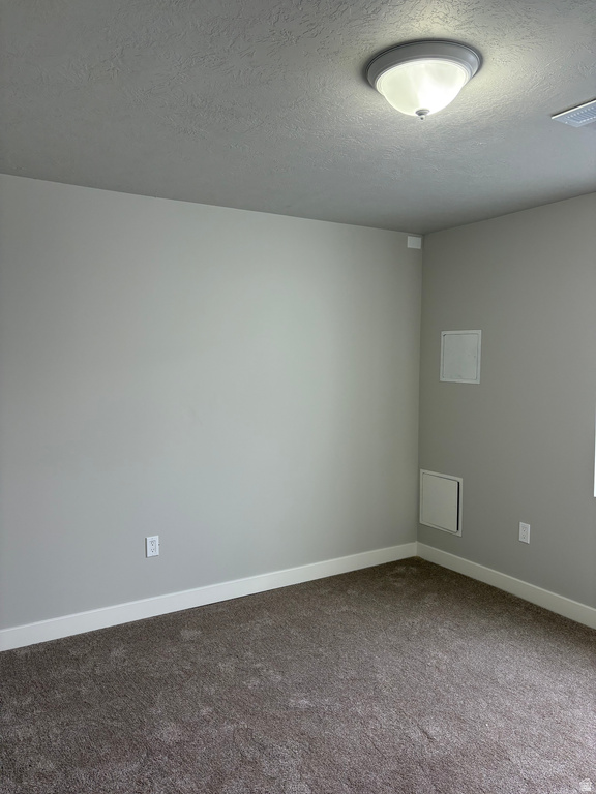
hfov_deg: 53.1
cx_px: 298
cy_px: 397
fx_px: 597
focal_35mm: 26
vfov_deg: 67.3
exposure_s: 1/132
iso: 125
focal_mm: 5.96
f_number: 1.6
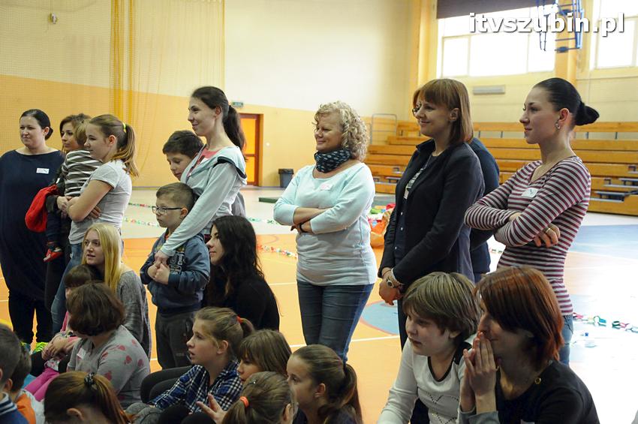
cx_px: 319
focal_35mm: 68
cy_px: 212
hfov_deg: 29.9
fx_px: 1195
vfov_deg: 20.1
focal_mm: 45
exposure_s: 1/60
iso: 3200
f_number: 4.8
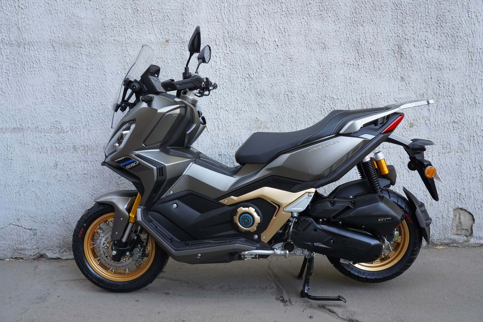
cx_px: 242
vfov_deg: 41.1
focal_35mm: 32
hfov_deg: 58.7
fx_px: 429
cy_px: 161
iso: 400
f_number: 4
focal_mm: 32
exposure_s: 1/160
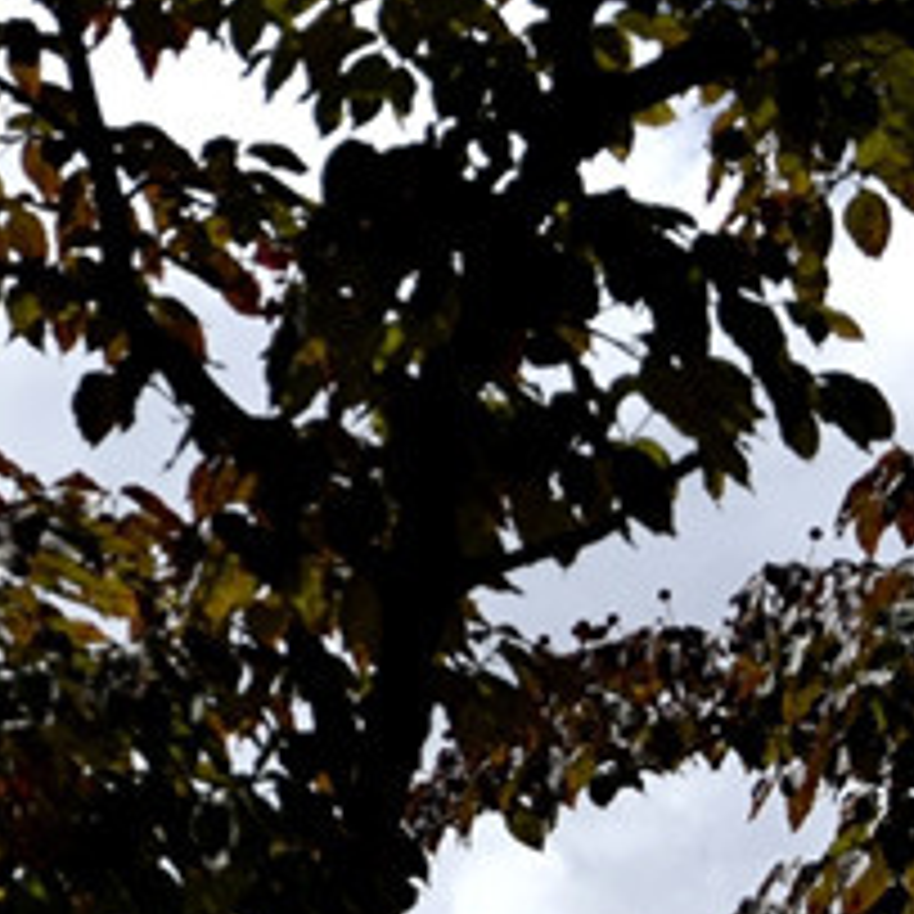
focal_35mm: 147
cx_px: -941
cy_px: 275
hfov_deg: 10.8
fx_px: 4391
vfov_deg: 11.9
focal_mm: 26
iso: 250
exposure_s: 1/8000
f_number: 4.2
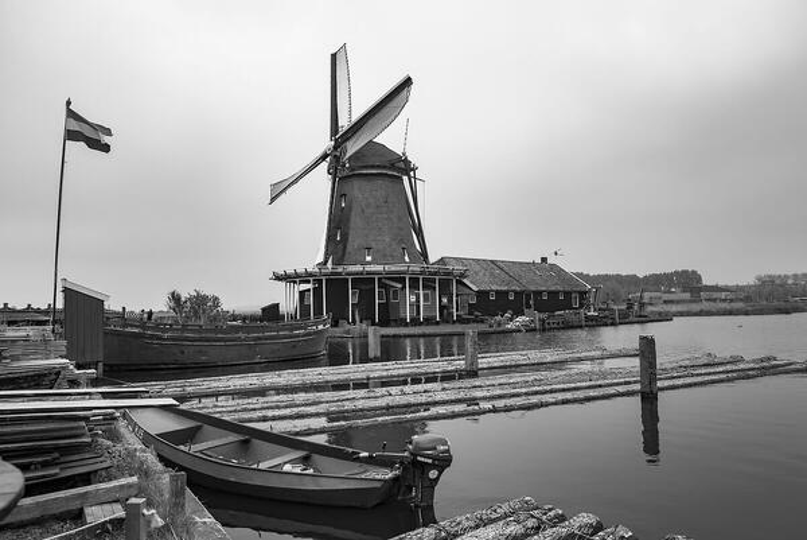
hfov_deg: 65.4
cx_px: 404
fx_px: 628
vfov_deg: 46.5
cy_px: 270
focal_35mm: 28
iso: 200
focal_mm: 28
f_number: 3.2
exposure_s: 1/250
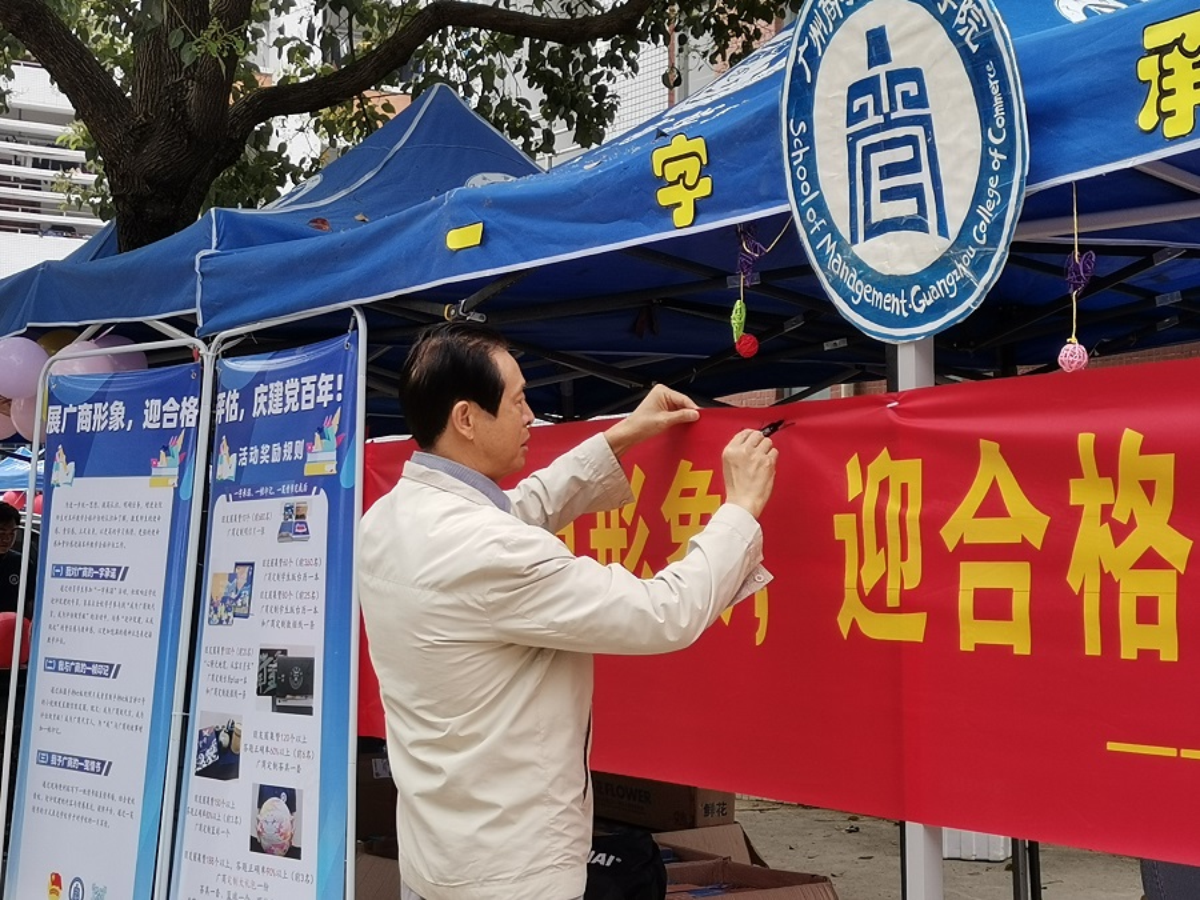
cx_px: 600
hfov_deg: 32.2
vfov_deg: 24.4
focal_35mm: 60
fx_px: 2080
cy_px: 450
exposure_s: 1/221
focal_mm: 4.75
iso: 50
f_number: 1.8
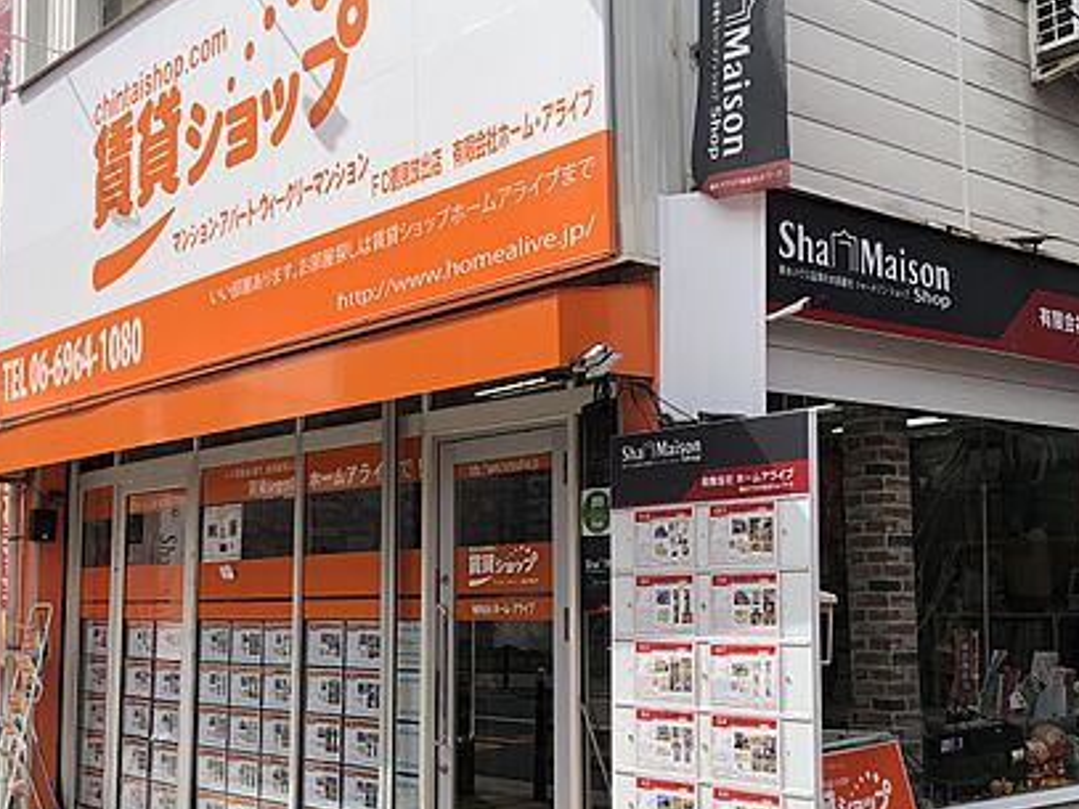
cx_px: 623
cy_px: 480
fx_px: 1371
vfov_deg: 32.8
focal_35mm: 44
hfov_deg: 42.8
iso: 20
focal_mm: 3.99
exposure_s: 1/1297
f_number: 1.8
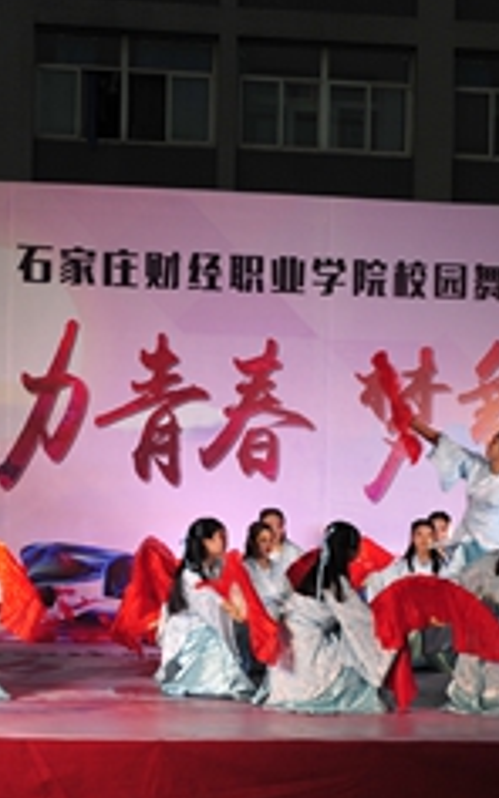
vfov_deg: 25.1
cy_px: 507
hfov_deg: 15.9
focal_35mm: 82
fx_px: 1785
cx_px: 246
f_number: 4.5
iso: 400
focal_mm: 36
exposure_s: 1/80
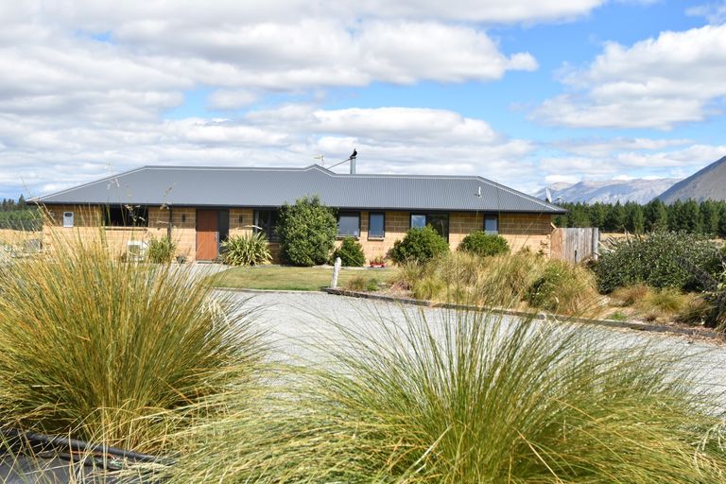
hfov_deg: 53.1
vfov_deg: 36.9
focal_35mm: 36
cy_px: 242
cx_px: 363
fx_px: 726
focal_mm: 24
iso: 200
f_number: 10
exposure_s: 1/400
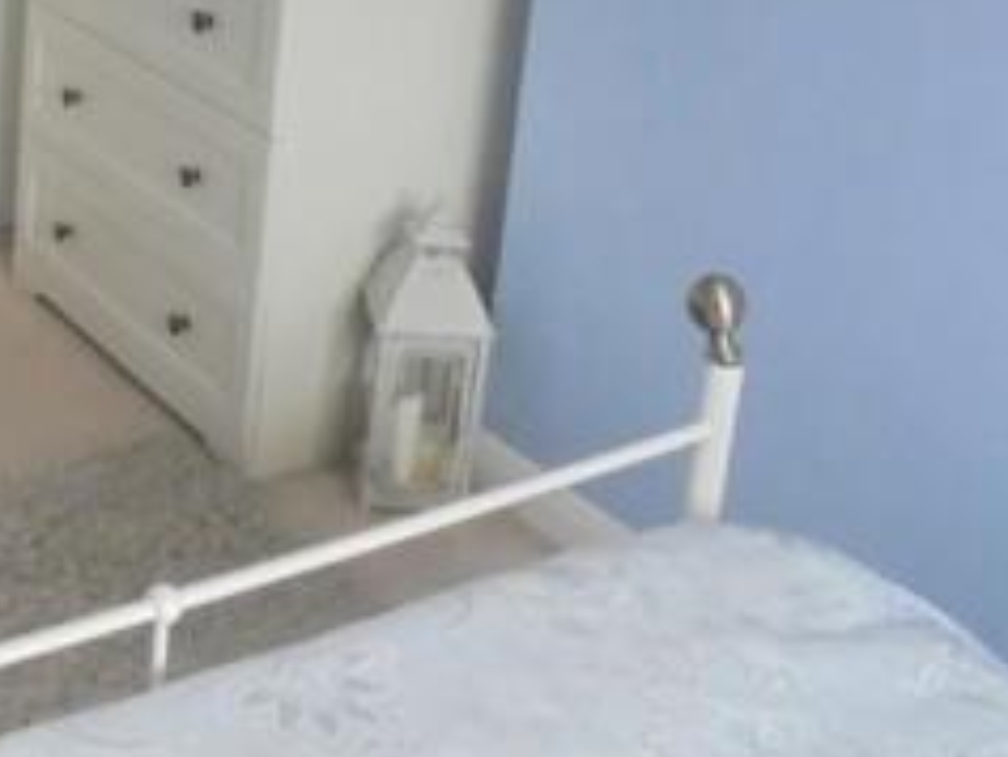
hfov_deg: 28.2
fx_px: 1865
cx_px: -23
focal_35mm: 64
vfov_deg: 21.6
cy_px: -108
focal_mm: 4.6
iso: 400
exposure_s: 1/15
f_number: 3.5
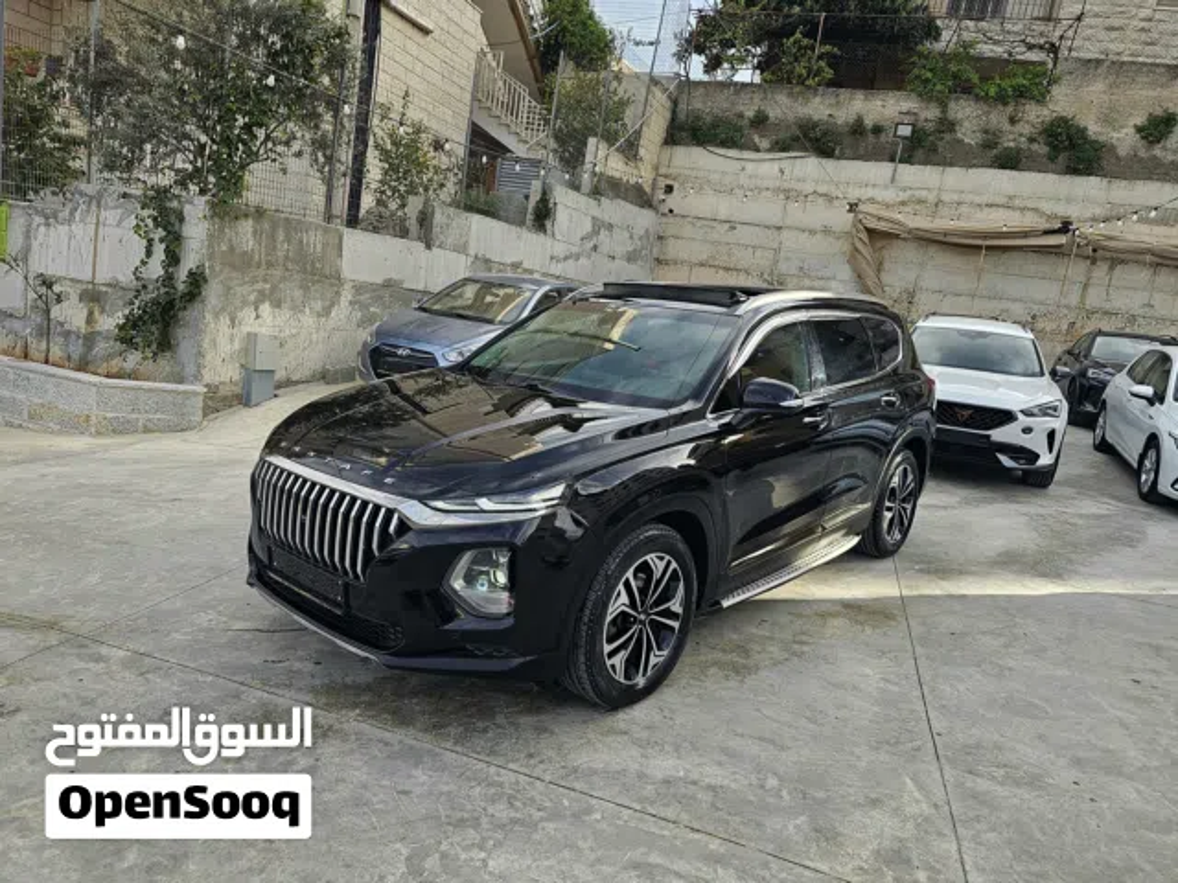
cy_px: 442
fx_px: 783
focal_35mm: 23
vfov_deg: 58.9
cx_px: 589
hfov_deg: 73.9
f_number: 1.7
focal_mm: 6.3
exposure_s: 1/227
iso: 20
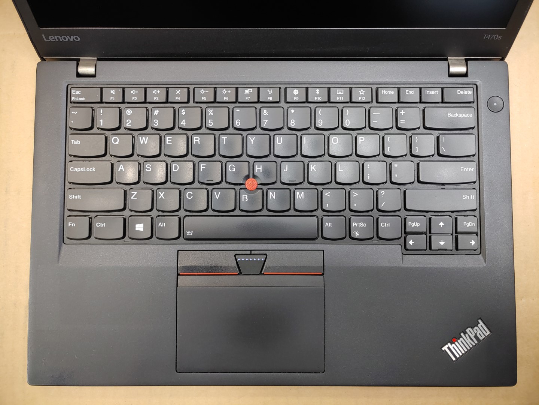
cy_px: 202
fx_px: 405
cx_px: 270
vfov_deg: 53.1
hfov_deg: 67.3
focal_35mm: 26
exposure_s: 1/60
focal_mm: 4.36
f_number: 1.8
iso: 50
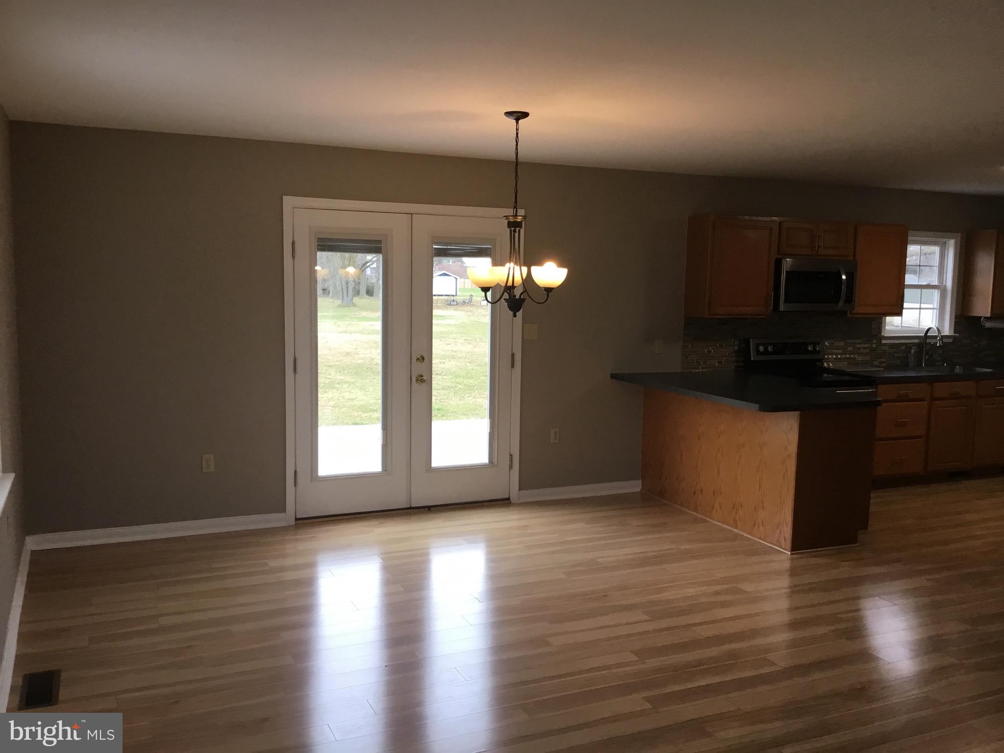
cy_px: 376
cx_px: 502
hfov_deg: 58.4
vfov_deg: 45.4
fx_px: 899
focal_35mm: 31
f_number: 2.4
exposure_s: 1/40
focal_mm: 3.3
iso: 32
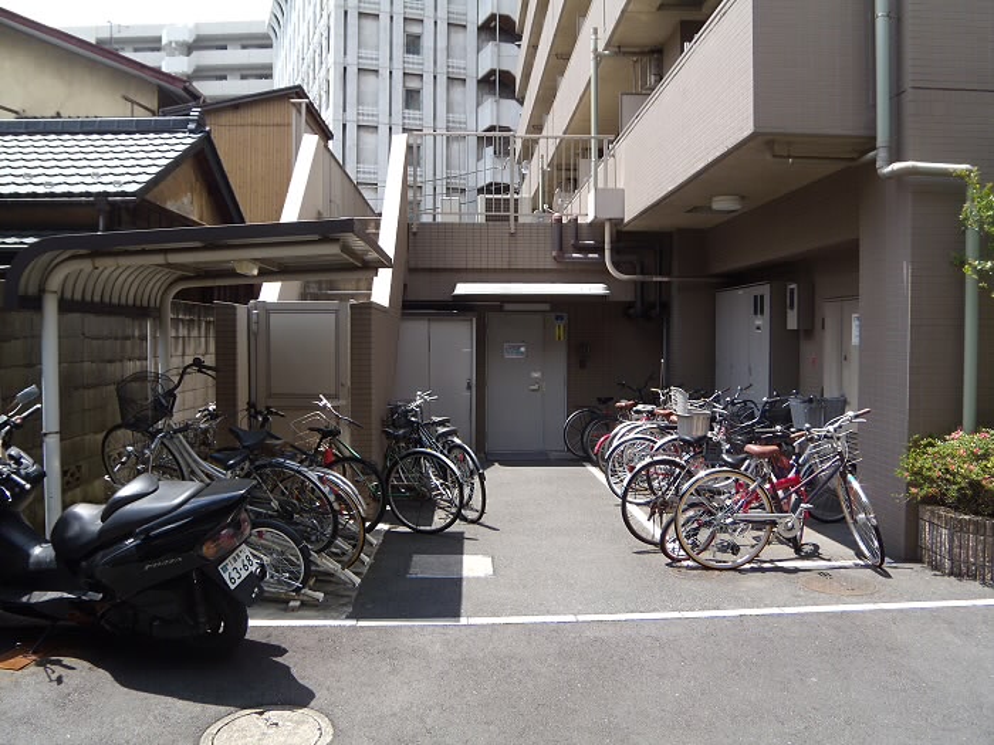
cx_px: 497
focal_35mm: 28
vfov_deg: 49.7
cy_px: 372
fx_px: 804
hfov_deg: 63.4
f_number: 4.8
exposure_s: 1/200
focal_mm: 6
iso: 100
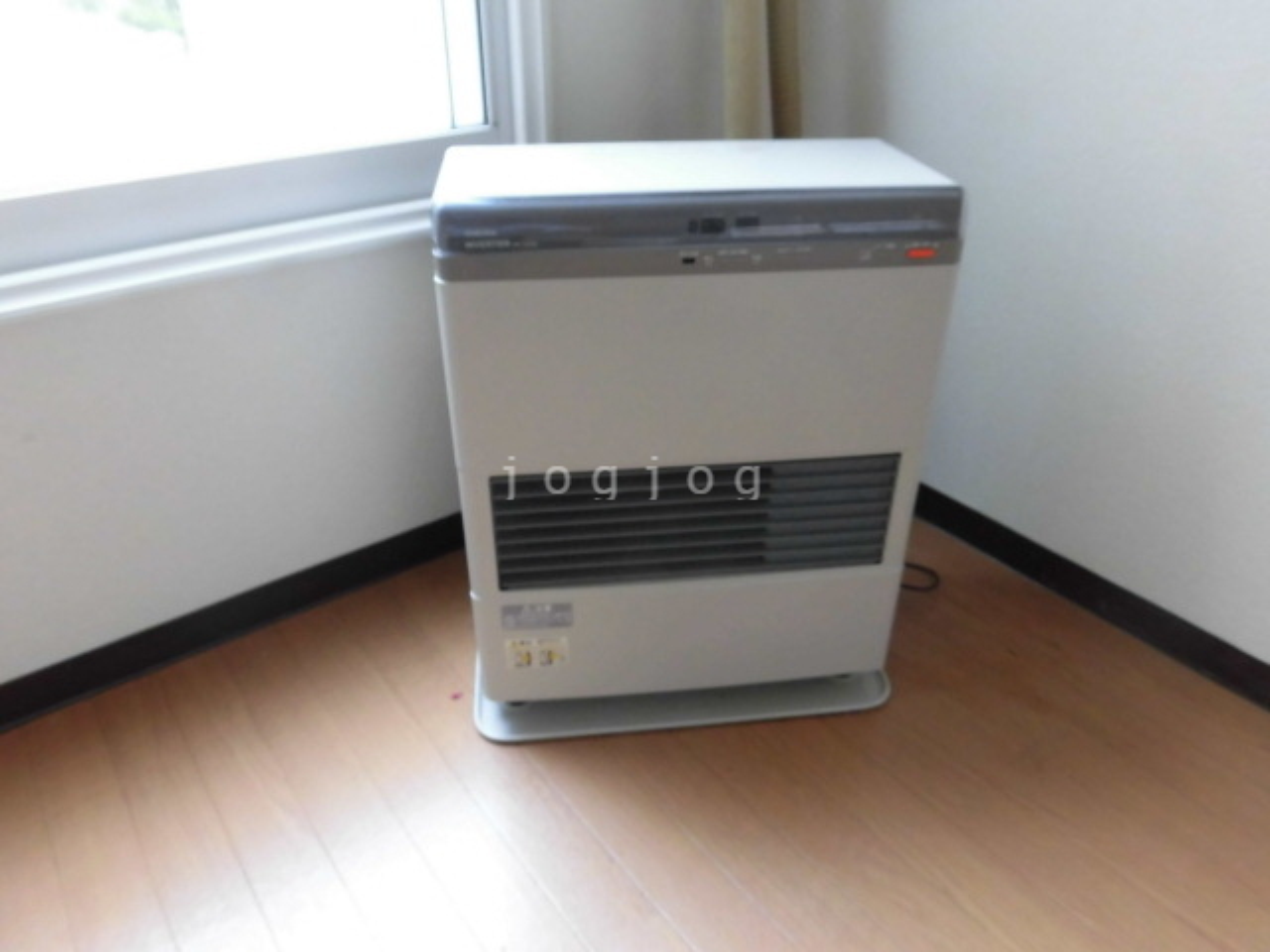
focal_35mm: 24
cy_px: 476
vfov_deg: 56.8
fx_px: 881
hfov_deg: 71.6
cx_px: 635
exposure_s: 1/40
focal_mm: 4.3
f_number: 3.1
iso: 250
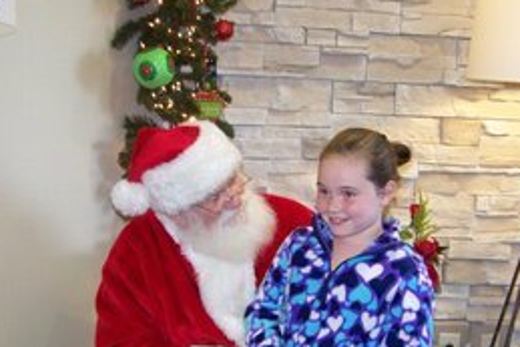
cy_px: 261
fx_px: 882
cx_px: 277
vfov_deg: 22.1
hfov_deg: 32.9
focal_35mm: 61
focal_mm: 6.3
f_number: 2.8
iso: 200
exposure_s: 1/30
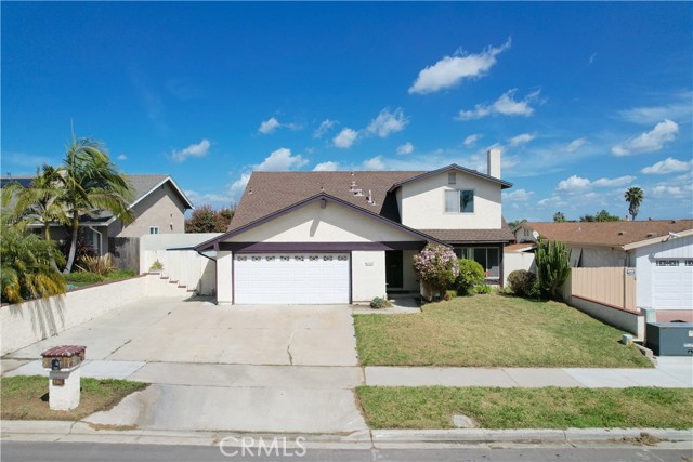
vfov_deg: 57.3
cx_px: 346
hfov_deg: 78.6
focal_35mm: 22
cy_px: 231
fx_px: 424
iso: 130
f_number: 2.8
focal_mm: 8.38
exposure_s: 1/3200
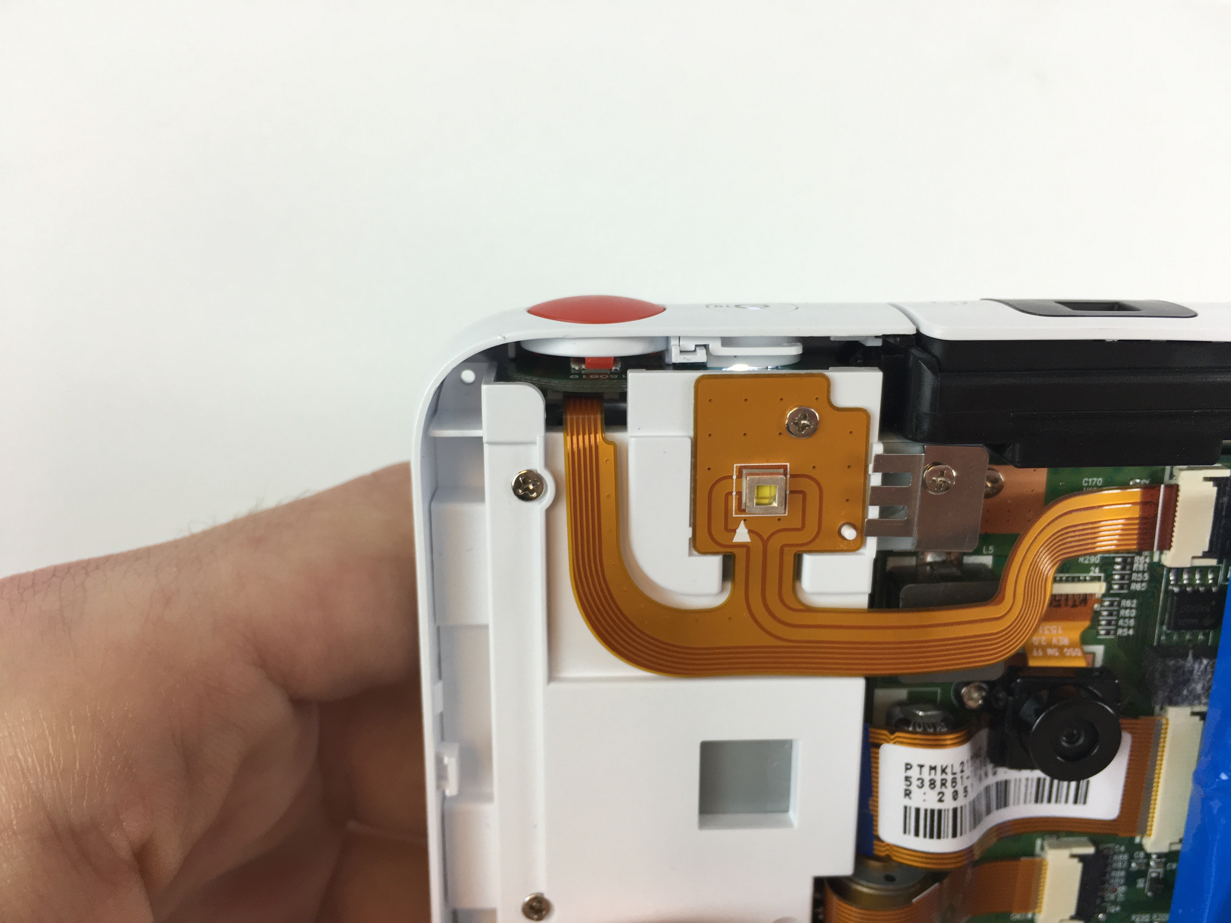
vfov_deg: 48.2
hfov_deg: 61.7
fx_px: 1031
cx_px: 616
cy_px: 462
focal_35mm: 29
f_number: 2.2
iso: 40
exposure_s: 1/120
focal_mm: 4.15
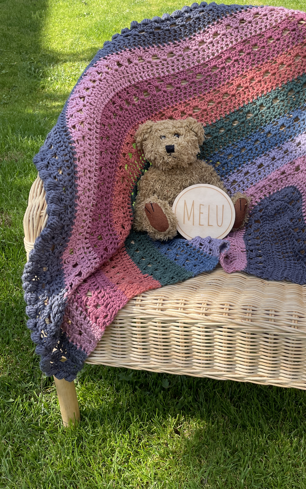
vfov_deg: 54.0
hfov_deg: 34.6
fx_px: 480
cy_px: 229
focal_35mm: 36
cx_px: 227
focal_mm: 4.2
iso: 32
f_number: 1.6
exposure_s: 1/1072
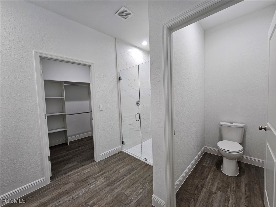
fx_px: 104
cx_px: 138
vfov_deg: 89.9
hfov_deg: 106.2
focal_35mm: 13
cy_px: 104
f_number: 2.2
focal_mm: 2.2
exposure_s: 1/60
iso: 100
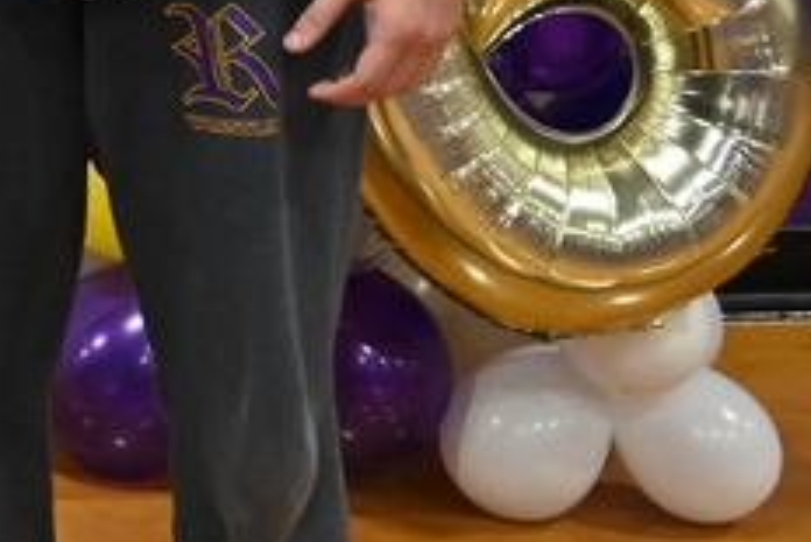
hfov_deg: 11.4
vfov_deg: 8.2
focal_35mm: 159
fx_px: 3584
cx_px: -923
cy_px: -535
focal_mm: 36
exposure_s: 1/125
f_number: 4.8
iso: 2800
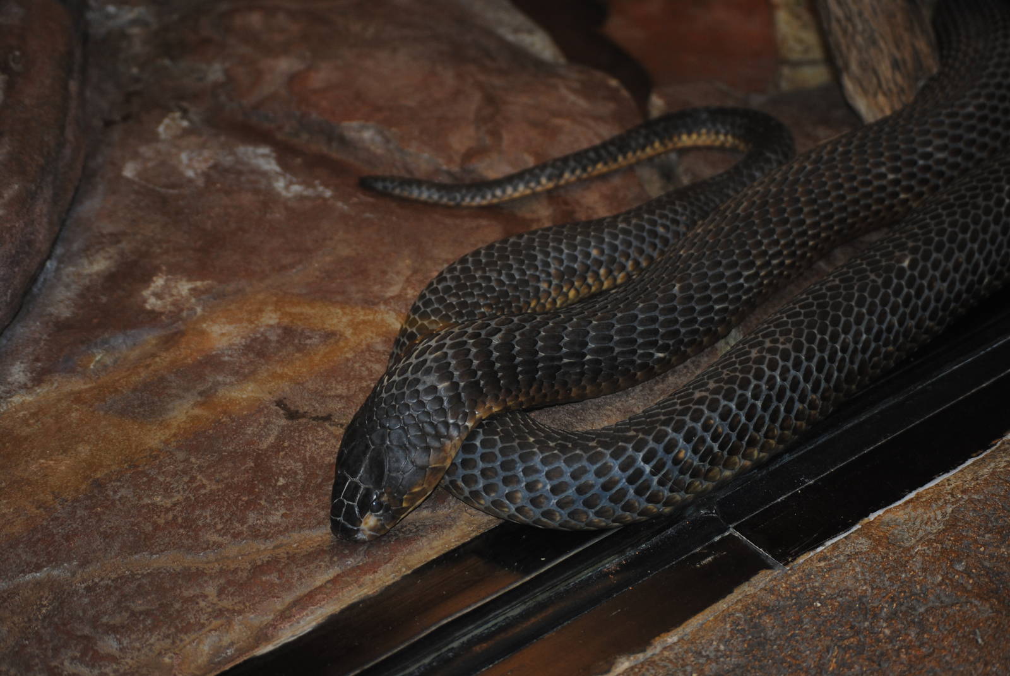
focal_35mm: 82
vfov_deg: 16.6
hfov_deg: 24.6
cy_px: 338
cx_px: 505
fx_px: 2317
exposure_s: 1/60
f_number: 4.2
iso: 200
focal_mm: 55
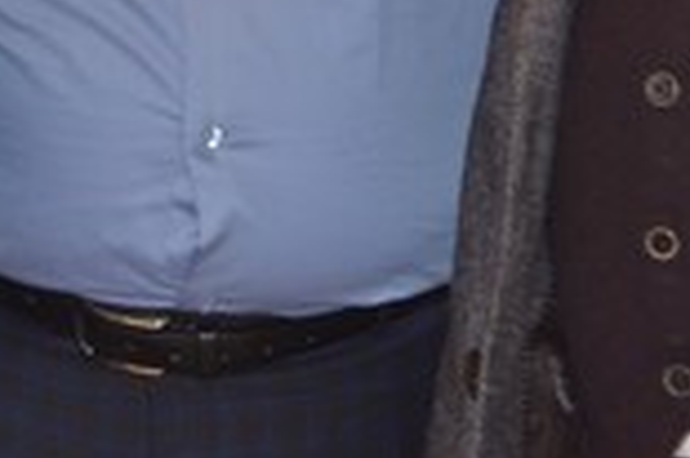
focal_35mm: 208
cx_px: 196
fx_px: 3982
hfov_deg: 9.9
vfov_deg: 6.4
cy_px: -451
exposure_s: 1/60
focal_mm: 32
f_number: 4.8
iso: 450
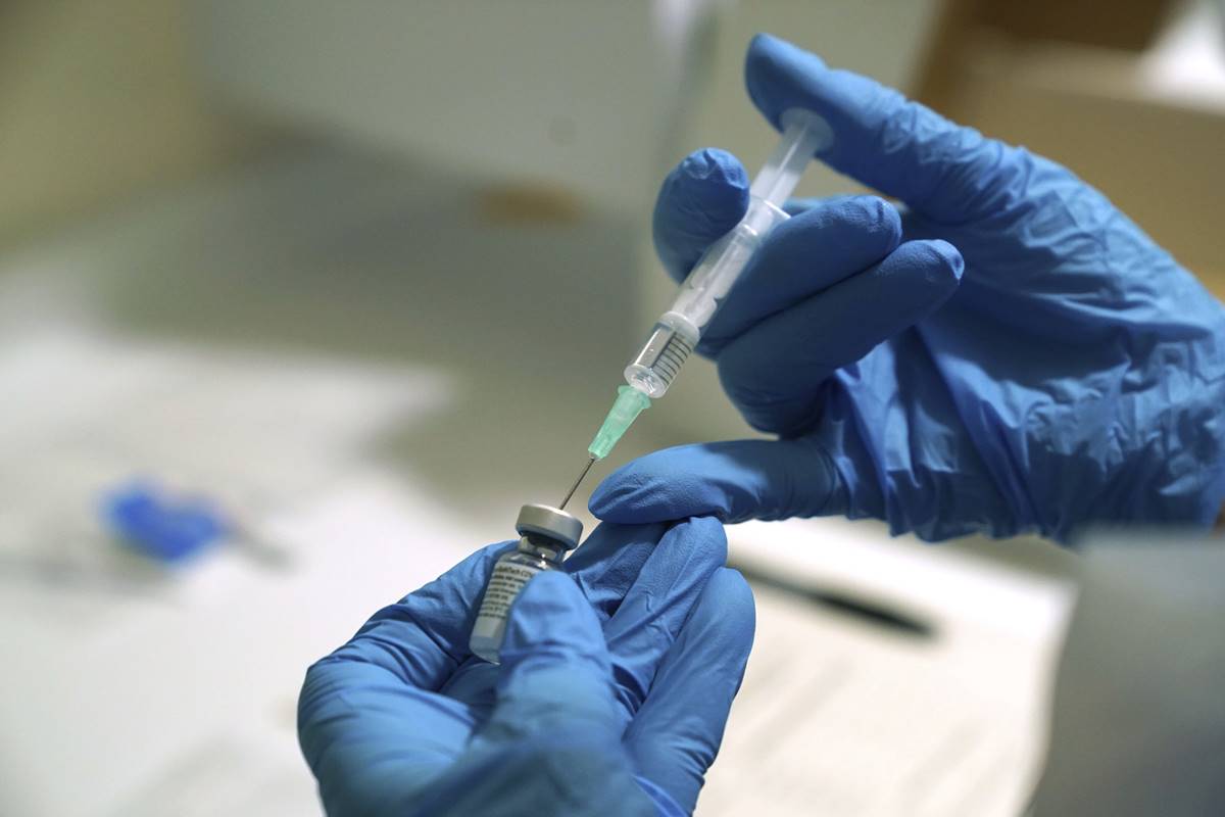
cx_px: 612
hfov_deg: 28.8
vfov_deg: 19.5
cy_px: 408
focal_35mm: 70
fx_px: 2382
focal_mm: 70
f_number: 4
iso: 2500
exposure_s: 1/125
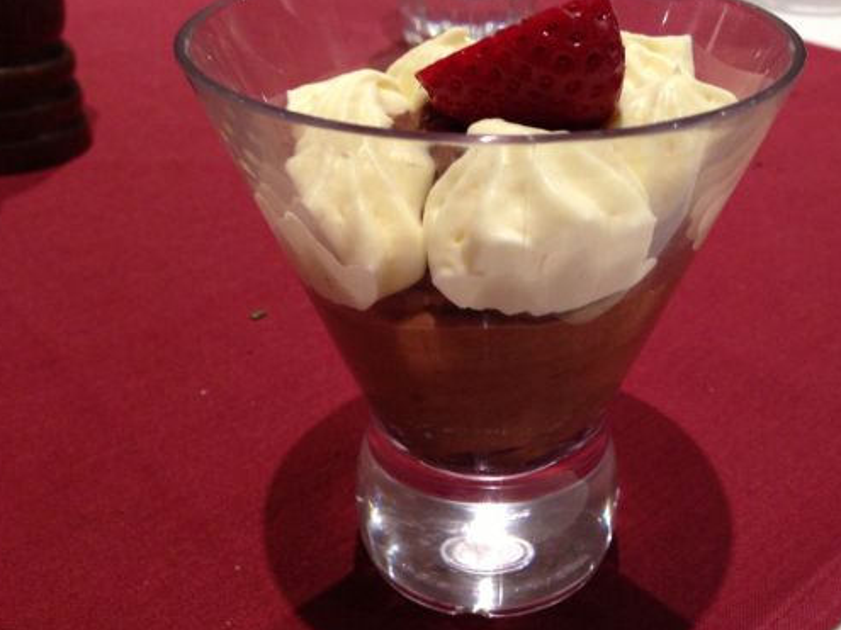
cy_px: 294
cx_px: 498
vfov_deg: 35.9
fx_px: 972
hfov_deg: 46.6
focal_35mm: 40
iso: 160
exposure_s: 1/20
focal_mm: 4.13
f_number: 2.4
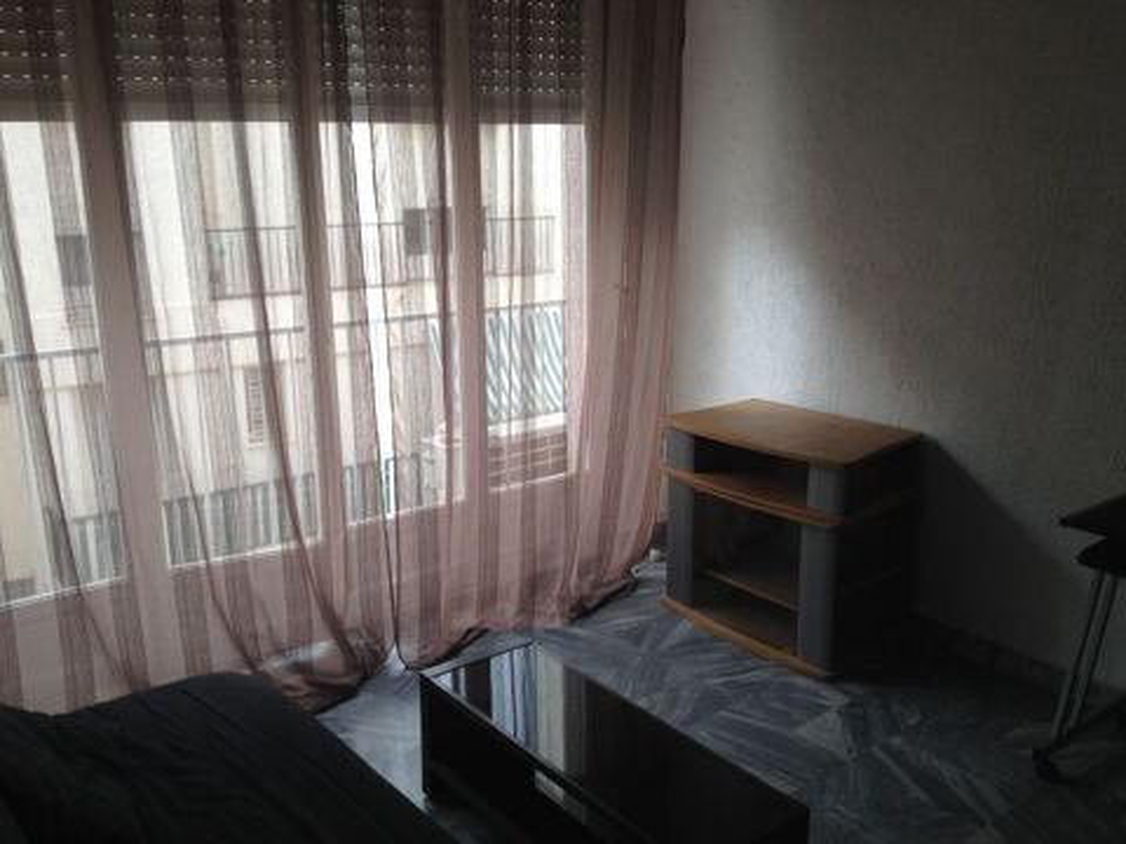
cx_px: 563
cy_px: 422
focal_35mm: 35
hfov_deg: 52.6
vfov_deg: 40.7
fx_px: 1138
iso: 50
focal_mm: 4.28
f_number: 2.4
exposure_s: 1/120
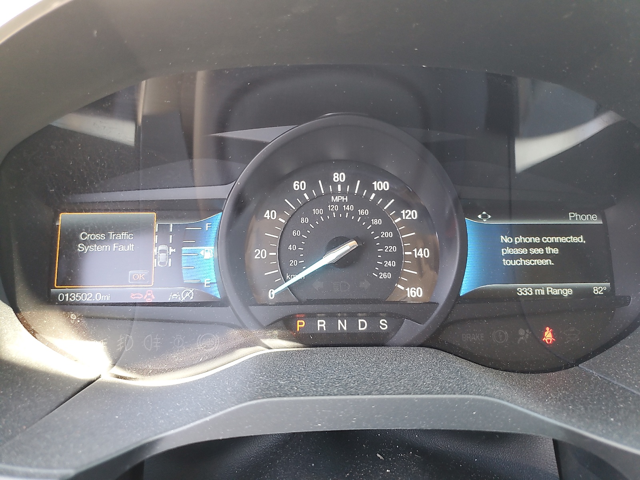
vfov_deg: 53.1
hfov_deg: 67.3
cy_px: 240
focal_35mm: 26
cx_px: 320
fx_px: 481
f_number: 1.5
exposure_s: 1/60.2
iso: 142
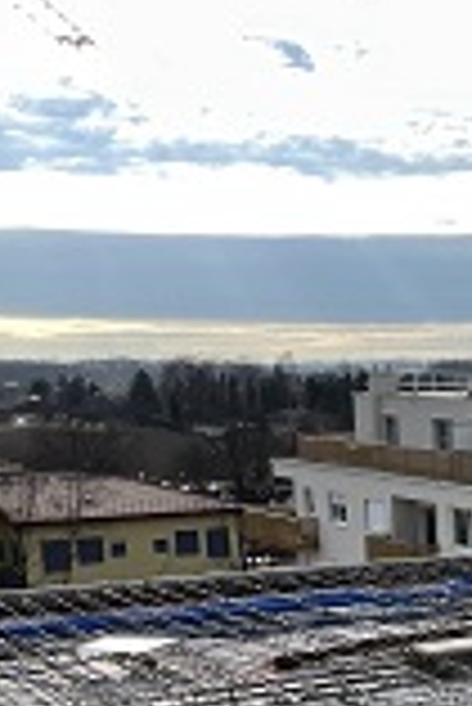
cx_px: 728
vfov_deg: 28.1
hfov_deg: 17.6
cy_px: 643
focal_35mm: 69
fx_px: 1354
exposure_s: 1/5051
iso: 32
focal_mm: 4.2
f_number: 1.6
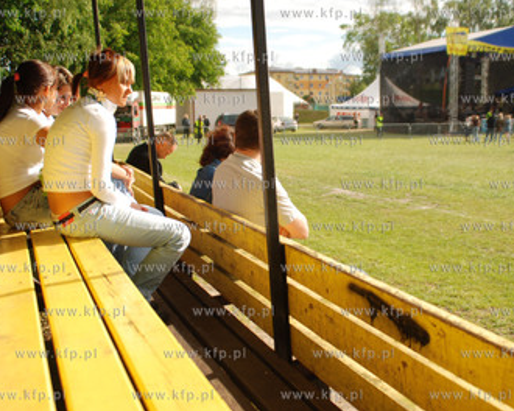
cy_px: 206
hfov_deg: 44.7
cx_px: 288
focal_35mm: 41
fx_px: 624
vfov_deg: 36.5
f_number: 2.8
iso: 100
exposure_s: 1/1000
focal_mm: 24
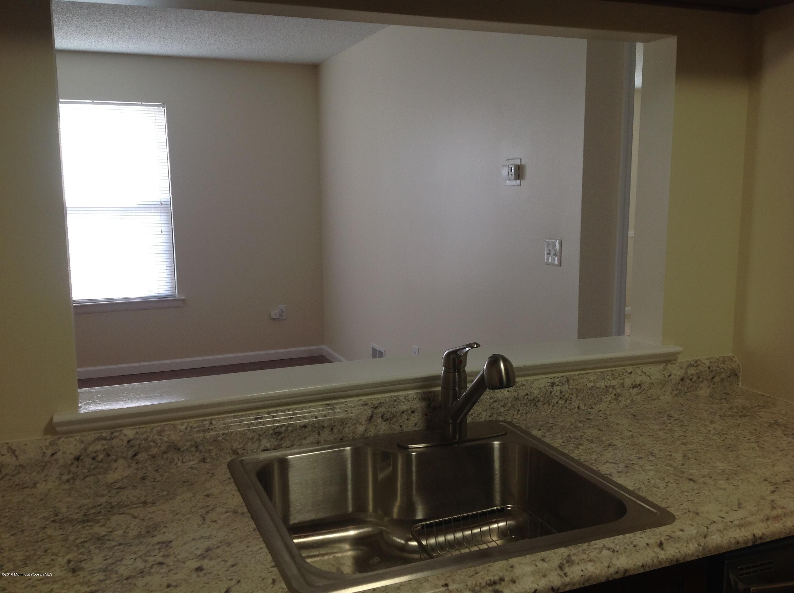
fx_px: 802
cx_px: 397
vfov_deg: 40.6
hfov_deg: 52.7
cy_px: 296
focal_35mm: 35
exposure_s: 1/40
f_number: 2.4
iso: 64
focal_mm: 4.28
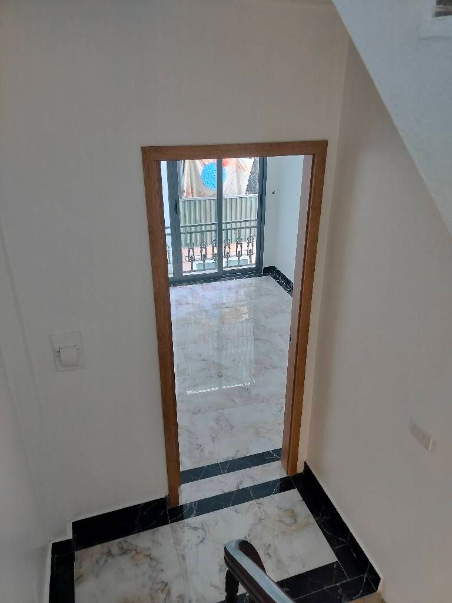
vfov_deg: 71.6
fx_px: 418
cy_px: 302
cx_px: 226
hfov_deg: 56.8
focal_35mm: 24
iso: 200
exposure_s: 1/30
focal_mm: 5.24
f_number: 1.7
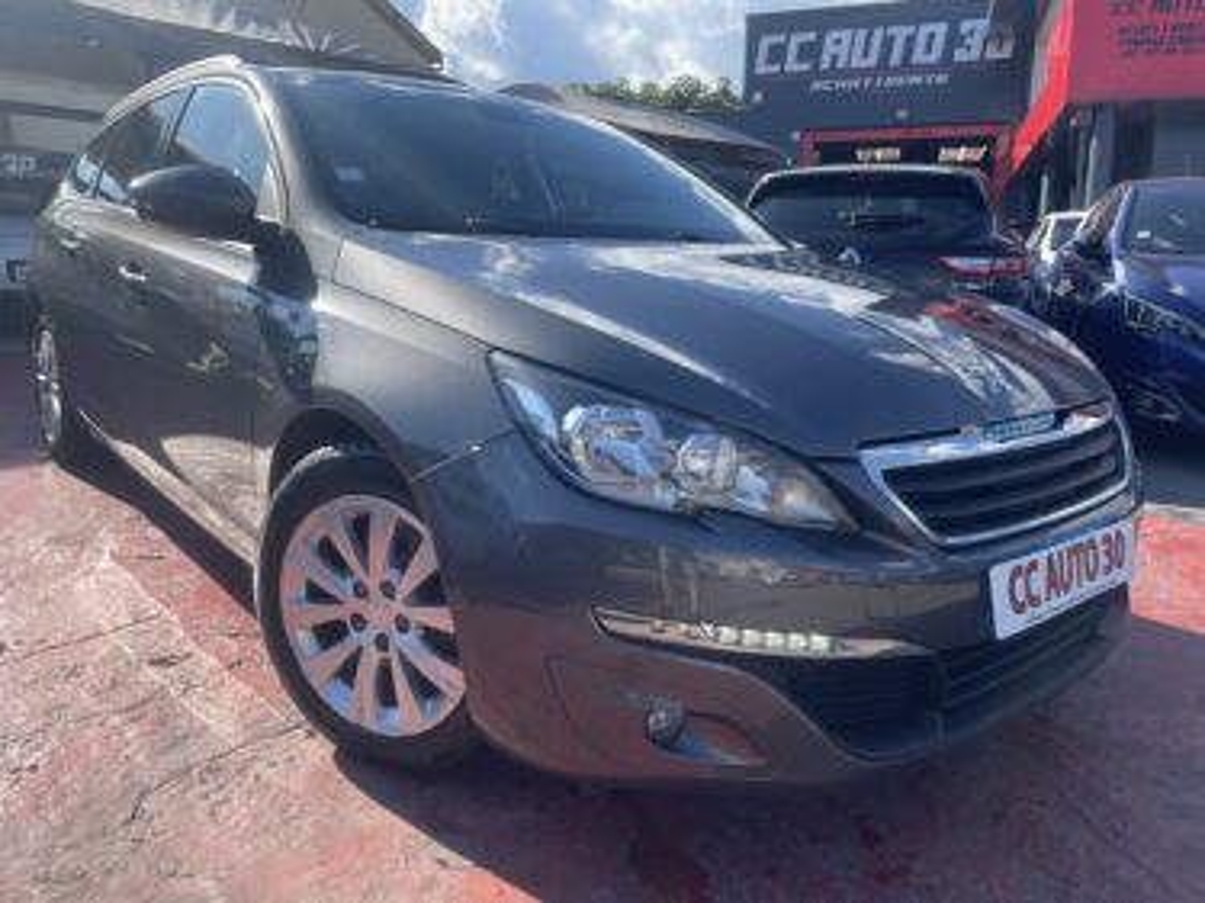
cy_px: 452
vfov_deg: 53.0
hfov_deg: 67.3
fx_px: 905
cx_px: 602
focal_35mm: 26
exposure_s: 1/1401
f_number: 1.6
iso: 32
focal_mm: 4.2
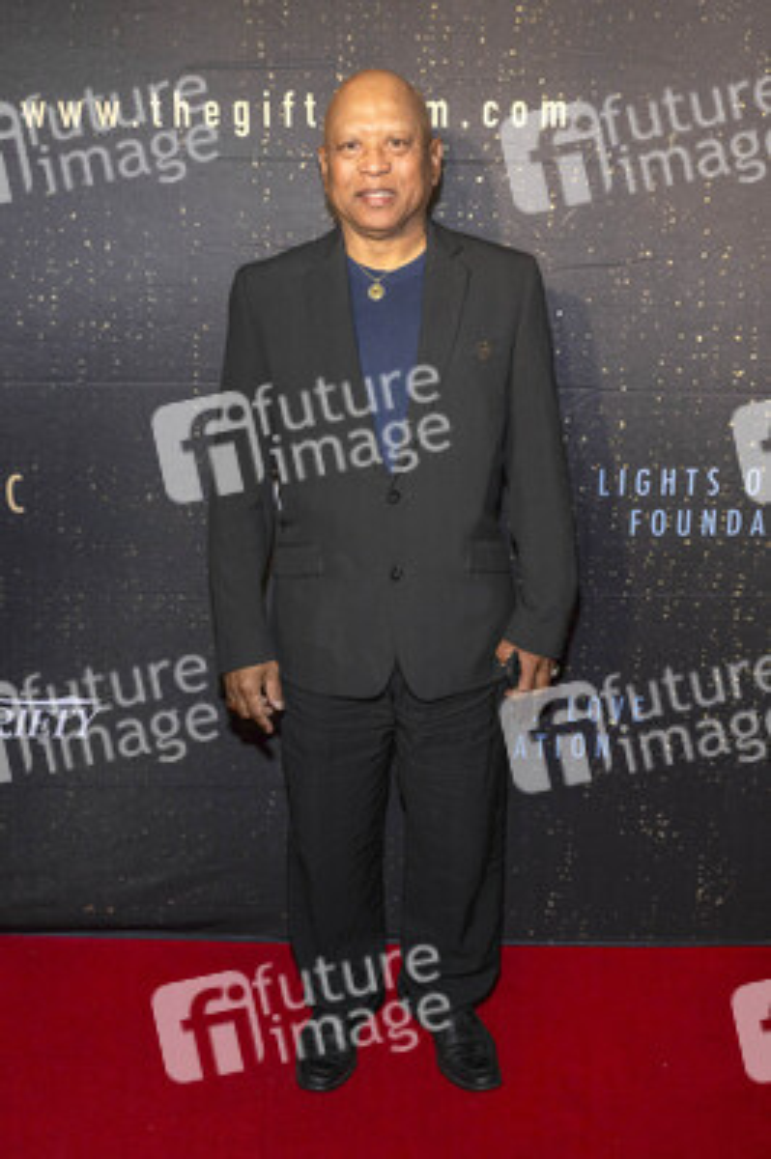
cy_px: 580
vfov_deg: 58.8
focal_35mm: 32
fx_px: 1030
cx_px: 386
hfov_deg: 41.0
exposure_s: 1/200
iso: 800
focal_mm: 32
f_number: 5.6
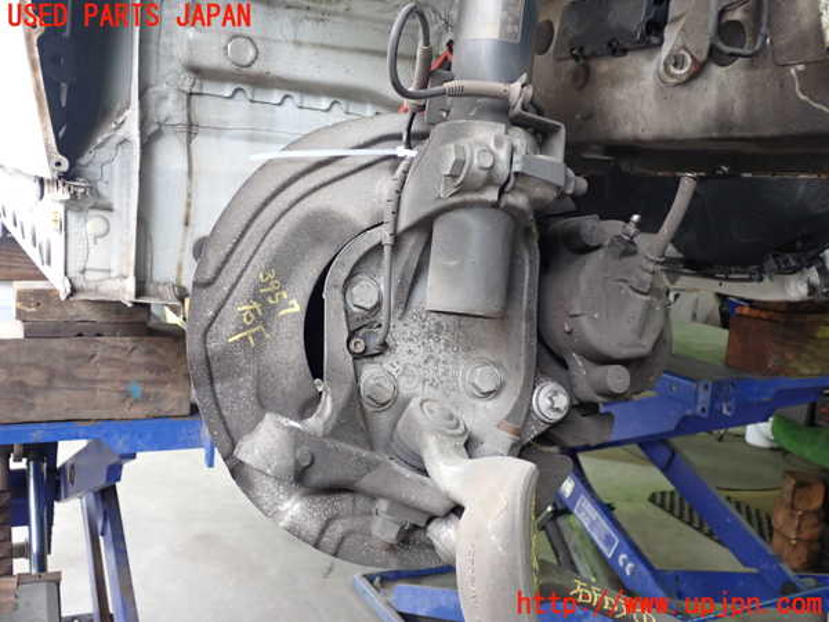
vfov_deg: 39.7
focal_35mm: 36
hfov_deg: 51.4
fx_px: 862
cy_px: 311
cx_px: 414
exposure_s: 1/40
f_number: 2.5
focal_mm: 6.37
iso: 250
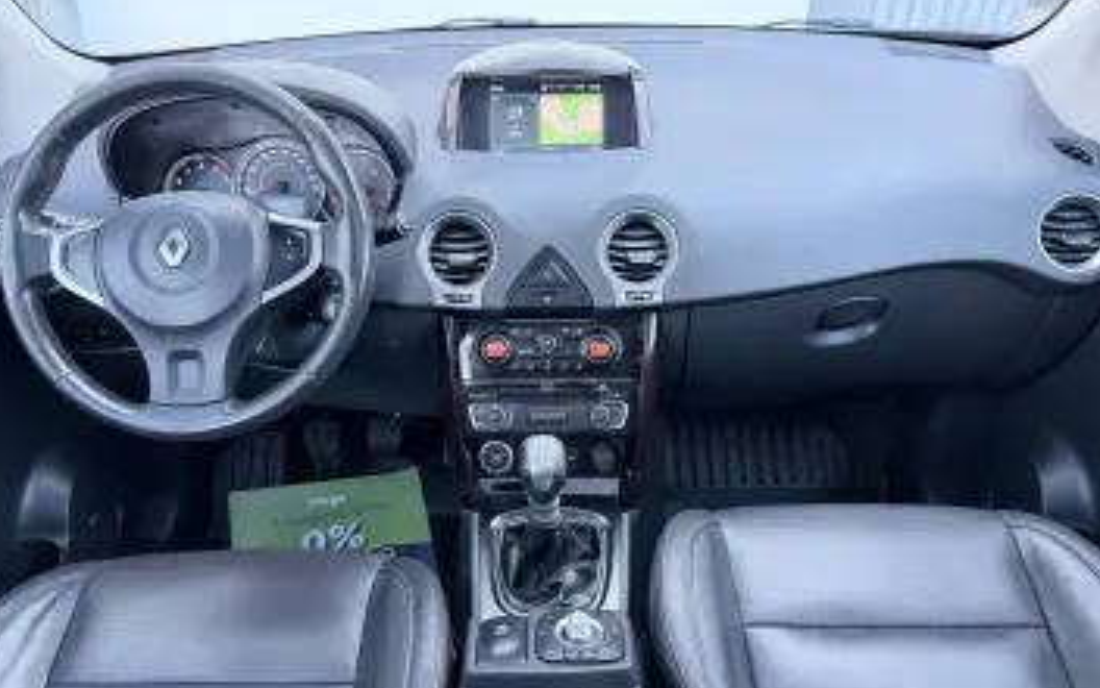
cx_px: 541
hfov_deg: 70.4
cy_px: 385
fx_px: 779
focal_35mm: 26
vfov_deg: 47.5
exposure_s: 1/85
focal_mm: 6.76
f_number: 1.78
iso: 200
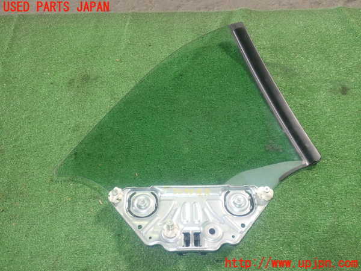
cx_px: 180
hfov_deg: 56.8
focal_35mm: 32
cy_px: 136
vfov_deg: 44.2
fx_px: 334
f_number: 2.4
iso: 200
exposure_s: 1/30
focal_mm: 5.79
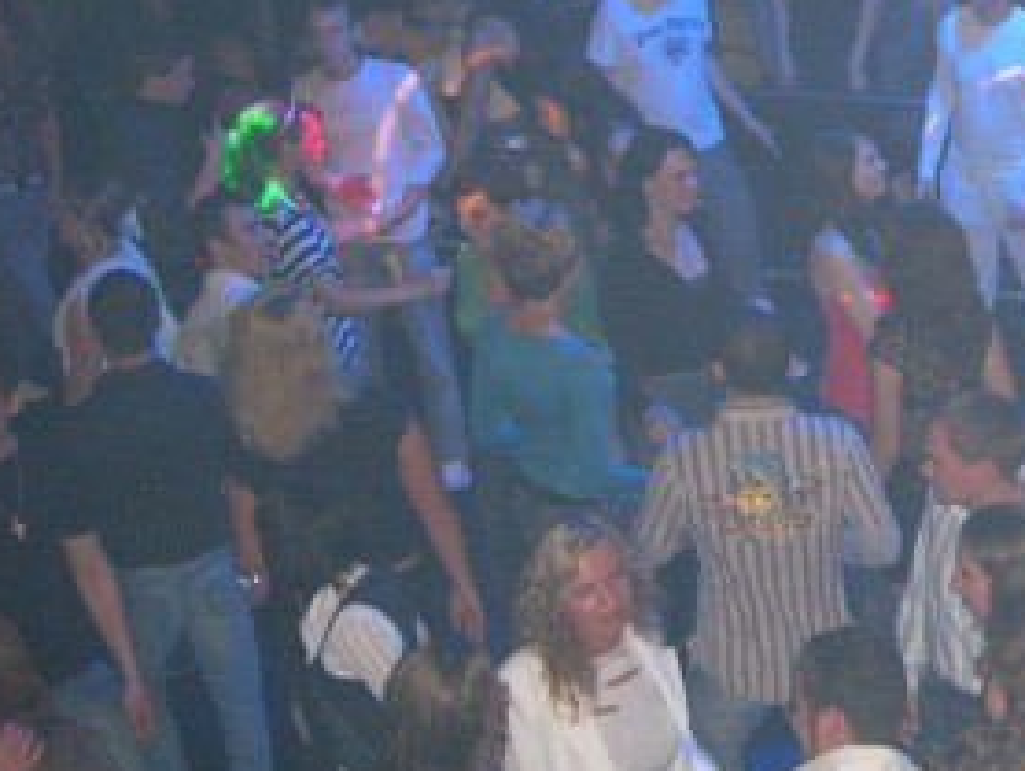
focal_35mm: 82
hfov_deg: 22.7
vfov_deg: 18.0
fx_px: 2430
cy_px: 380
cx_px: 1066
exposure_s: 1/60
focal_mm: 7.9
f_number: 2.8
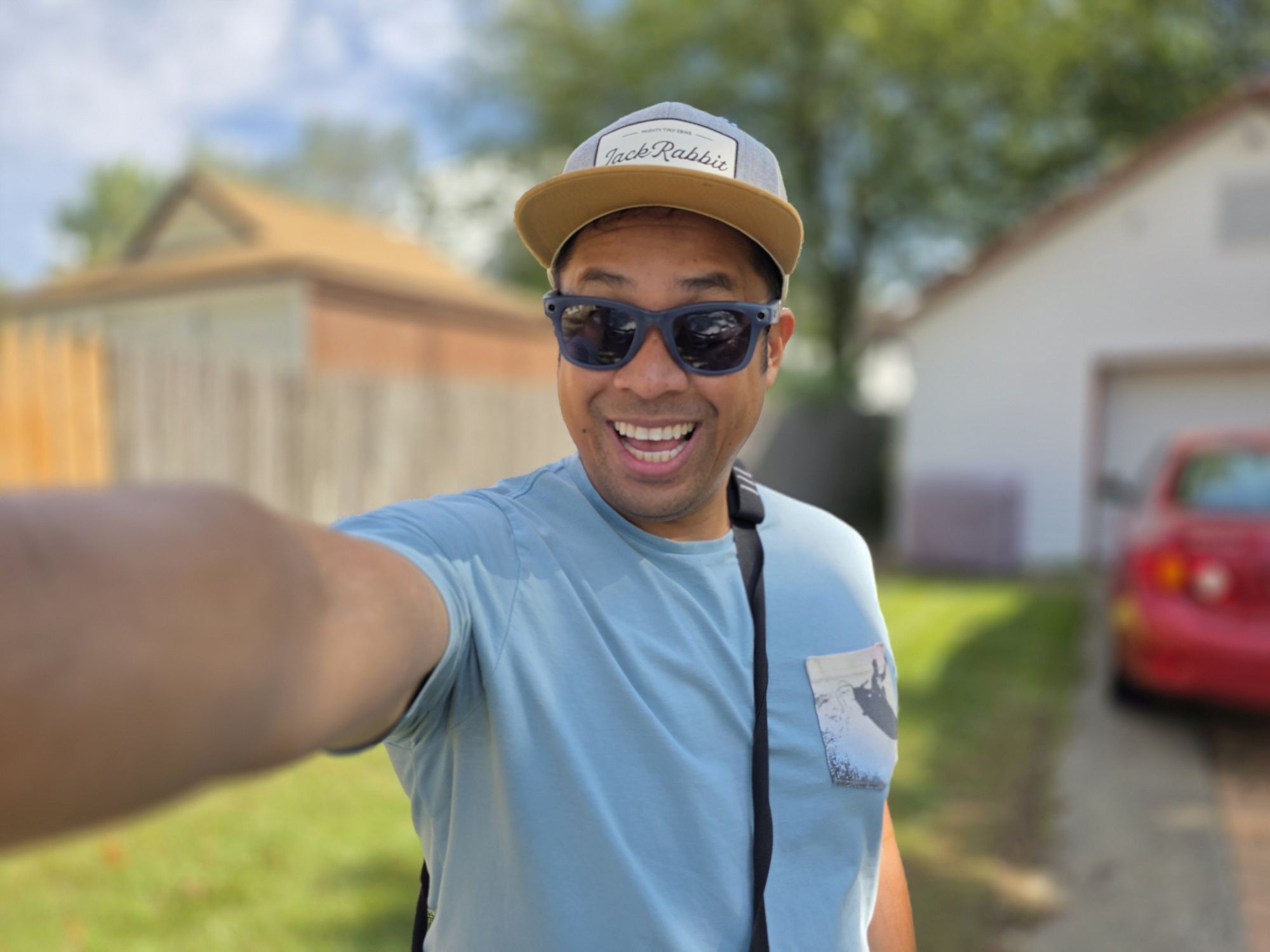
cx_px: 635
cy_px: 476
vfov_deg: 58.9
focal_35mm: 23
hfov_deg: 73.9
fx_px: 844
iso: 80
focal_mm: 6.3
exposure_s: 1/2593
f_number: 1.7
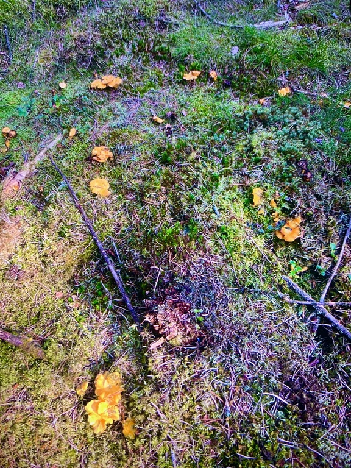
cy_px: 234
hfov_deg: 53.1
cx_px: 176
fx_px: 352
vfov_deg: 67.3
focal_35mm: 26
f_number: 1.8
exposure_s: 1/107
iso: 100
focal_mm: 4.25
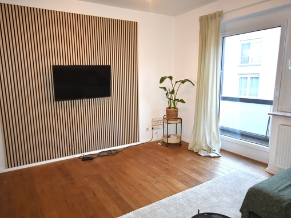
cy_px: 109
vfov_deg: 58.9
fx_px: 193
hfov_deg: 73.8
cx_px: 137
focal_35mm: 23
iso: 560
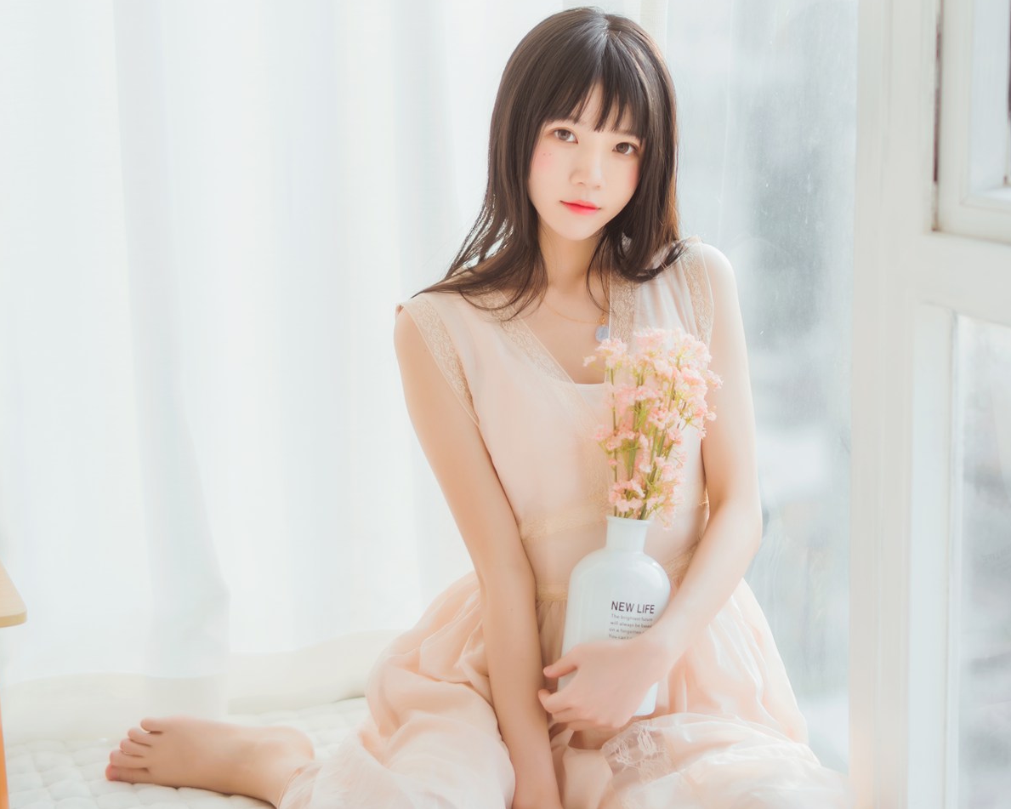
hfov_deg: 26.8
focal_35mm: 71
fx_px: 2124
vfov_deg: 21.4
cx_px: 507
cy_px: 251
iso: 100
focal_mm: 50
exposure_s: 1/400
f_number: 1.4
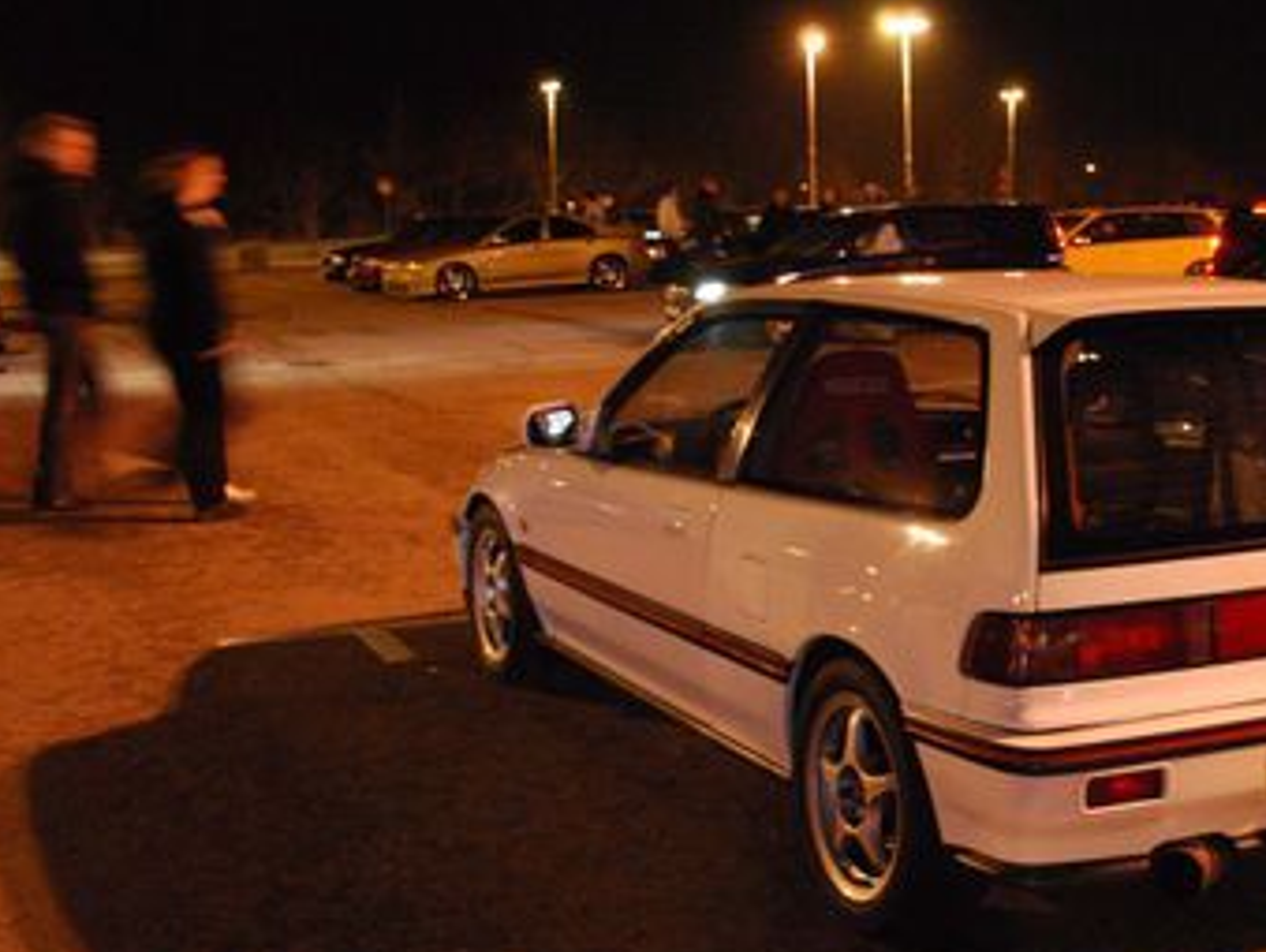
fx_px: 1794
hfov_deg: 37.1
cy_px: 612
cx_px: 1064
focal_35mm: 49
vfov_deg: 29.6
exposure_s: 1/8
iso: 1600
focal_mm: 18
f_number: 3.5
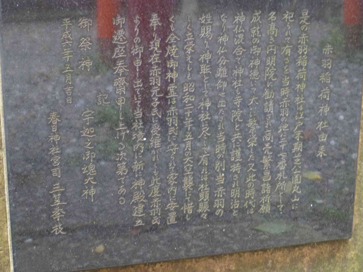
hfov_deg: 28.2
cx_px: 182
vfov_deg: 21.3
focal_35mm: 69
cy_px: 136
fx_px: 724
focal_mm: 12.3
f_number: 4.6
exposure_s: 1/8
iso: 800
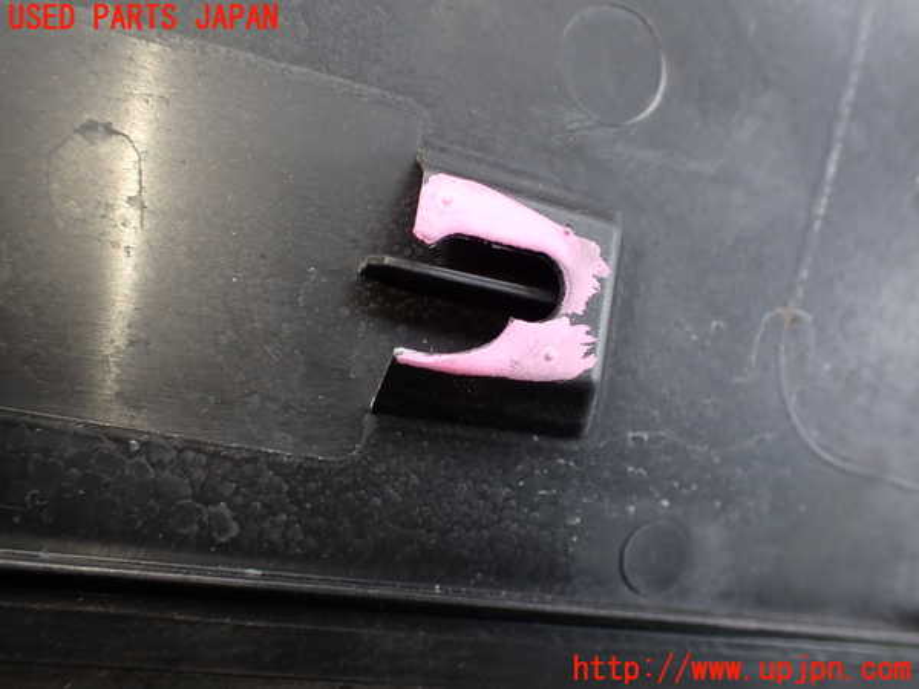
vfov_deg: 46.8
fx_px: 796
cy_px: 344
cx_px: 460
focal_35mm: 30
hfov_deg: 60.0
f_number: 2.3
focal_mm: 5.4
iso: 125
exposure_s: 1/125
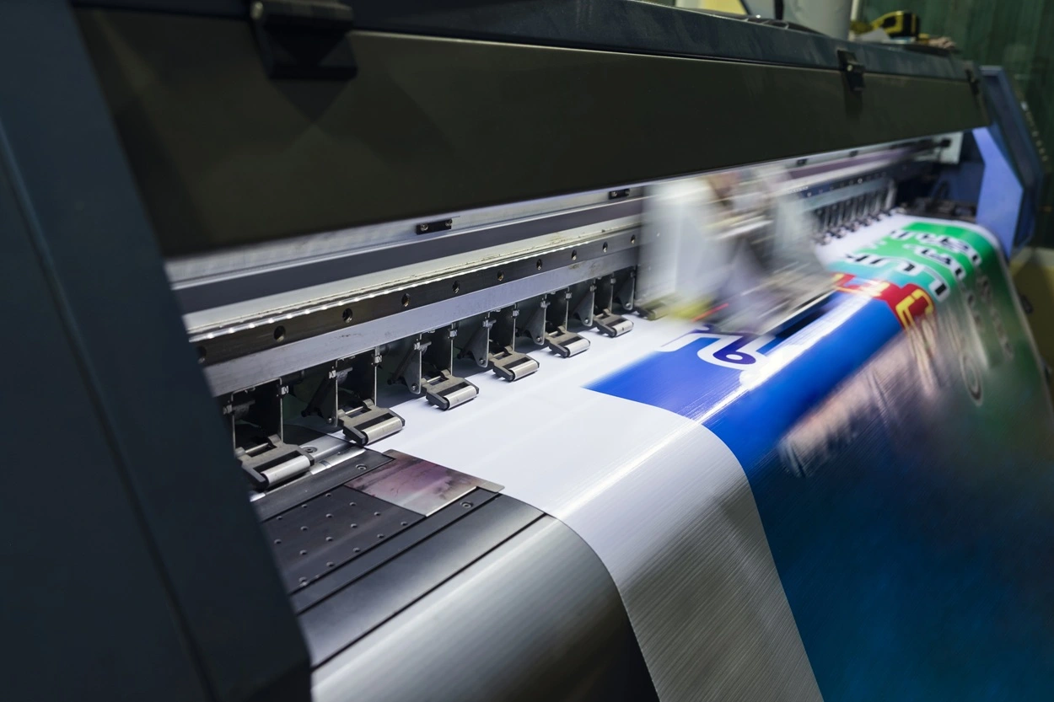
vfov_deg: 42.3
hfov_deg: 60.3
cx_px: 527
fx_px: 907
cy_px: 351
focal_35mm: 31
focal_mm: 20.5
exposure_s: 1/10
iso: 250
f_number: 4
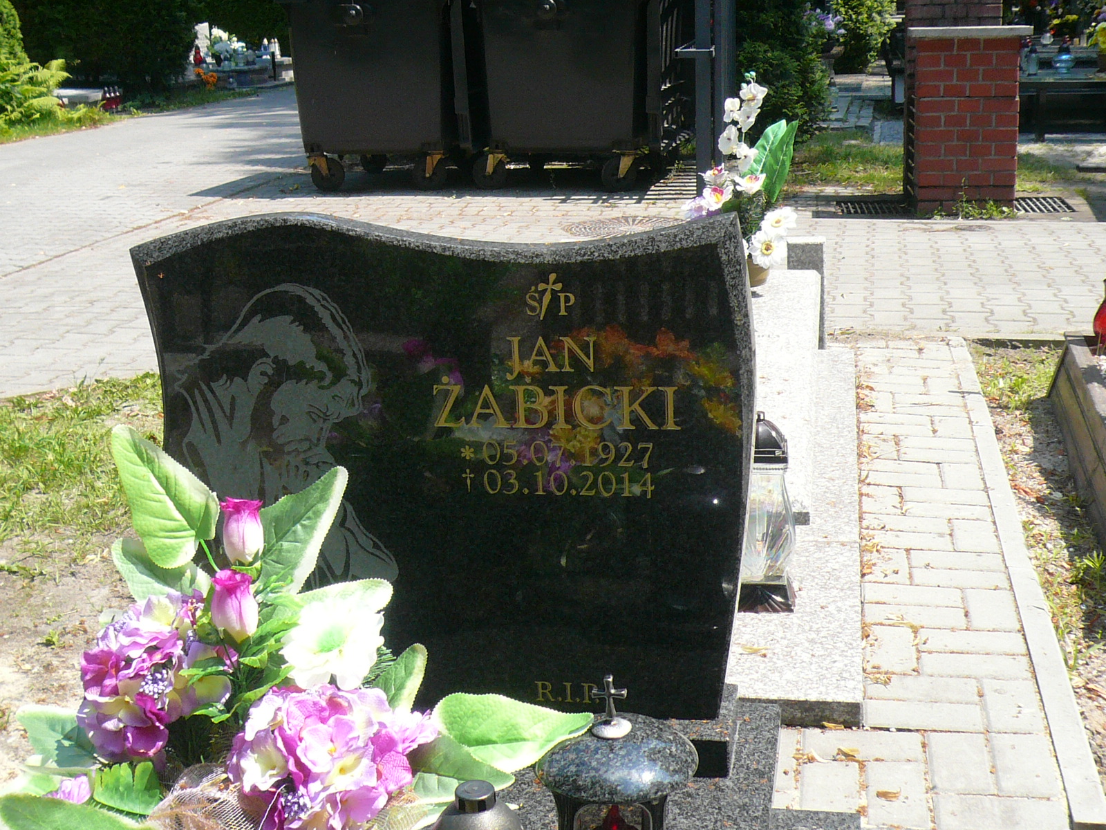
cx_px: 553
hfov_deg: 39.7
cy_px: 415
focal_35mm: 48
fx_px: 1534
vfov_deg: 30.3
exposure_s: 1/800
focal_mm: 5.2
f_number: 2.9
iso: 100
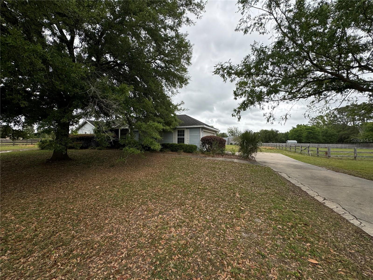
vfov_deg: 85.7
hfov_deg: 102.1
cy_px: 140
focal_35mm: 14
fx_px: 151
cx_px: 186
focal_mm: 2.22
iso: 40
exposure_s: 1/512
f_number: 2.2
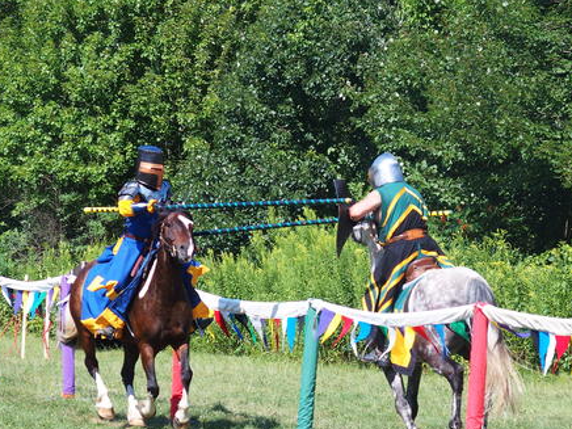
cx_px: 278
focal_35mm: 188
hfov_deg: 10.5
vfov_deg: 7.9
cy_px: 218
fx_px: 3107
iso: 100
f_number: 3.5
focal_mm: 38.6
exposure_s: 1/640
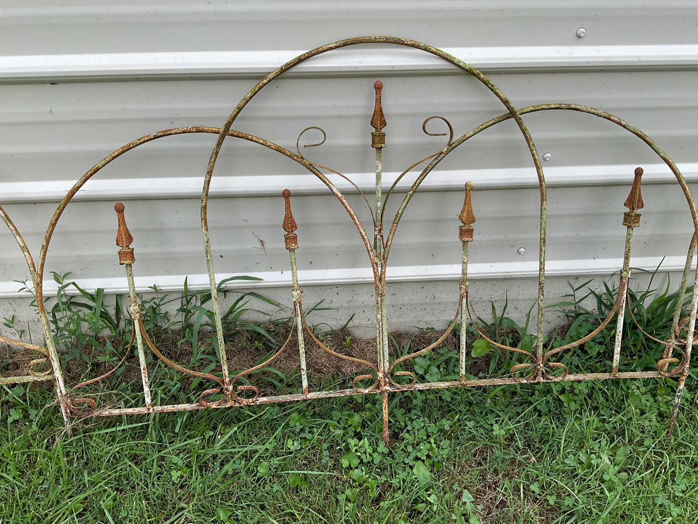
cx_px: 349
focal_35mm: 29
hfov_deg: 61.7
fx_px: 585
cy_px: 262
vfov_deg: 48.2
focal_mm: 3
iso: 16
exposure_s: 1/297
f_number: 1.8
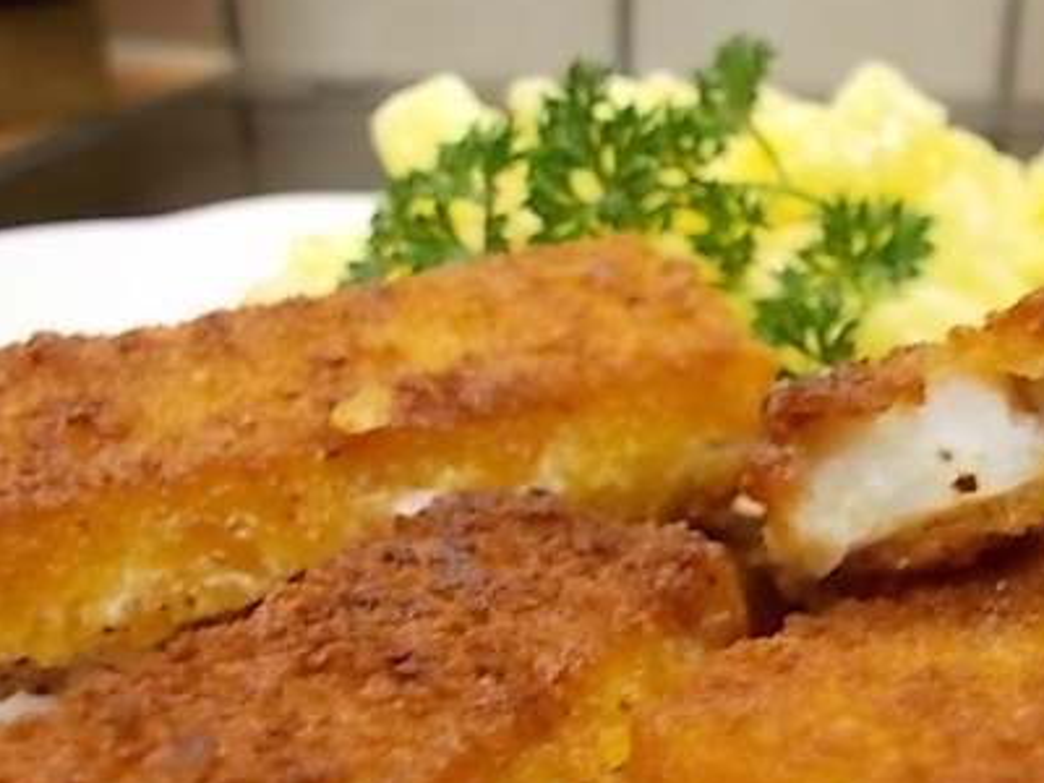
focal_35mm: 48
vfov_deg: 29.7
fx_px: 1448
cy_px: 611
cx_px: 746
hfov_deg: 38.9
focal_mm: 5.3
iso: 200
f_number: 3.4
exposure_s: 1/6
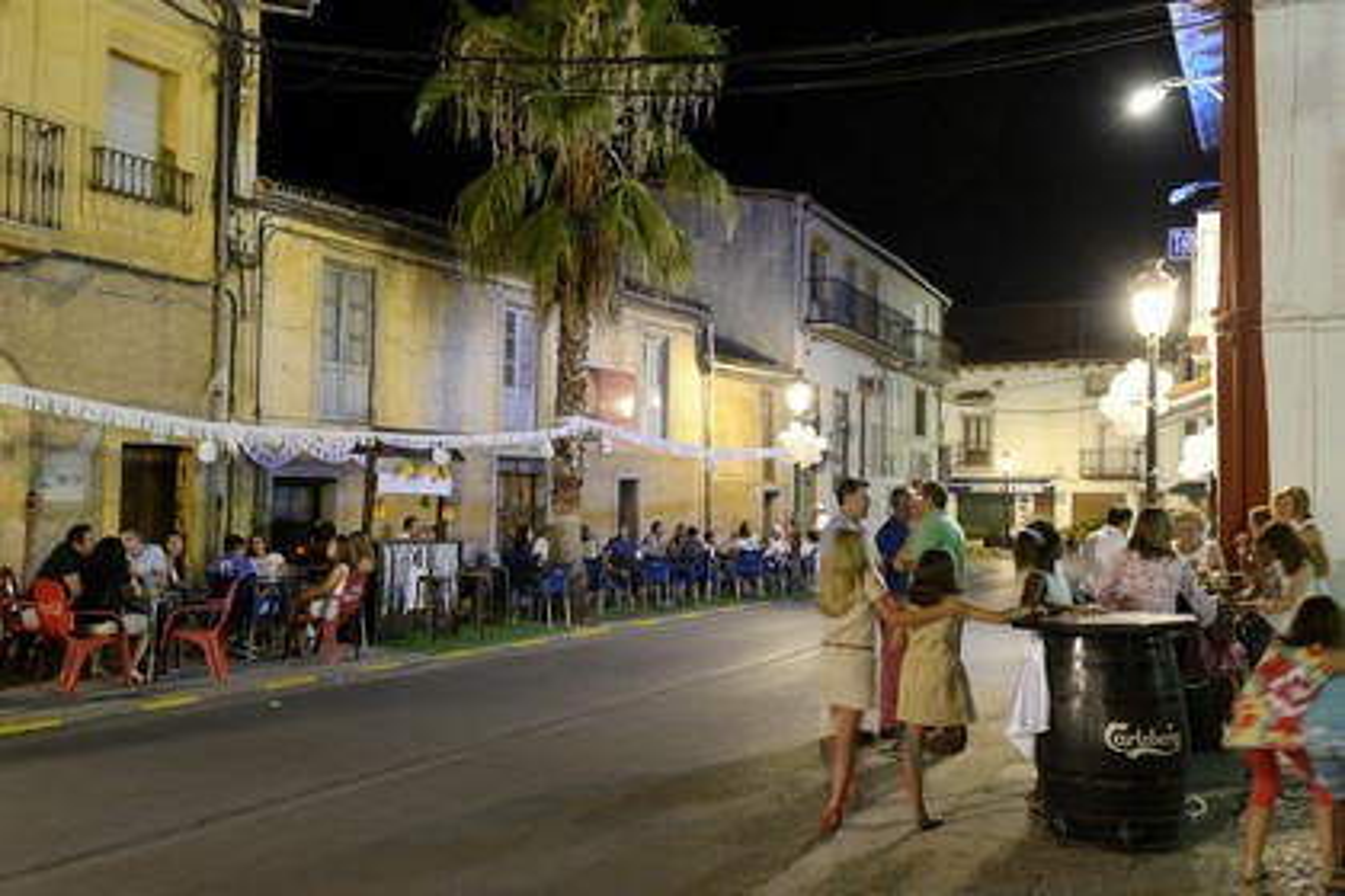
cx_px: 672
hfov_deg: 58.7
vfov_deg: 41.1
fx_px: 1195
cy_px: 448
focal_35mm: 32
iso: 1600
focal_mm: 32
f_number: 5
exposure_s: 1/4
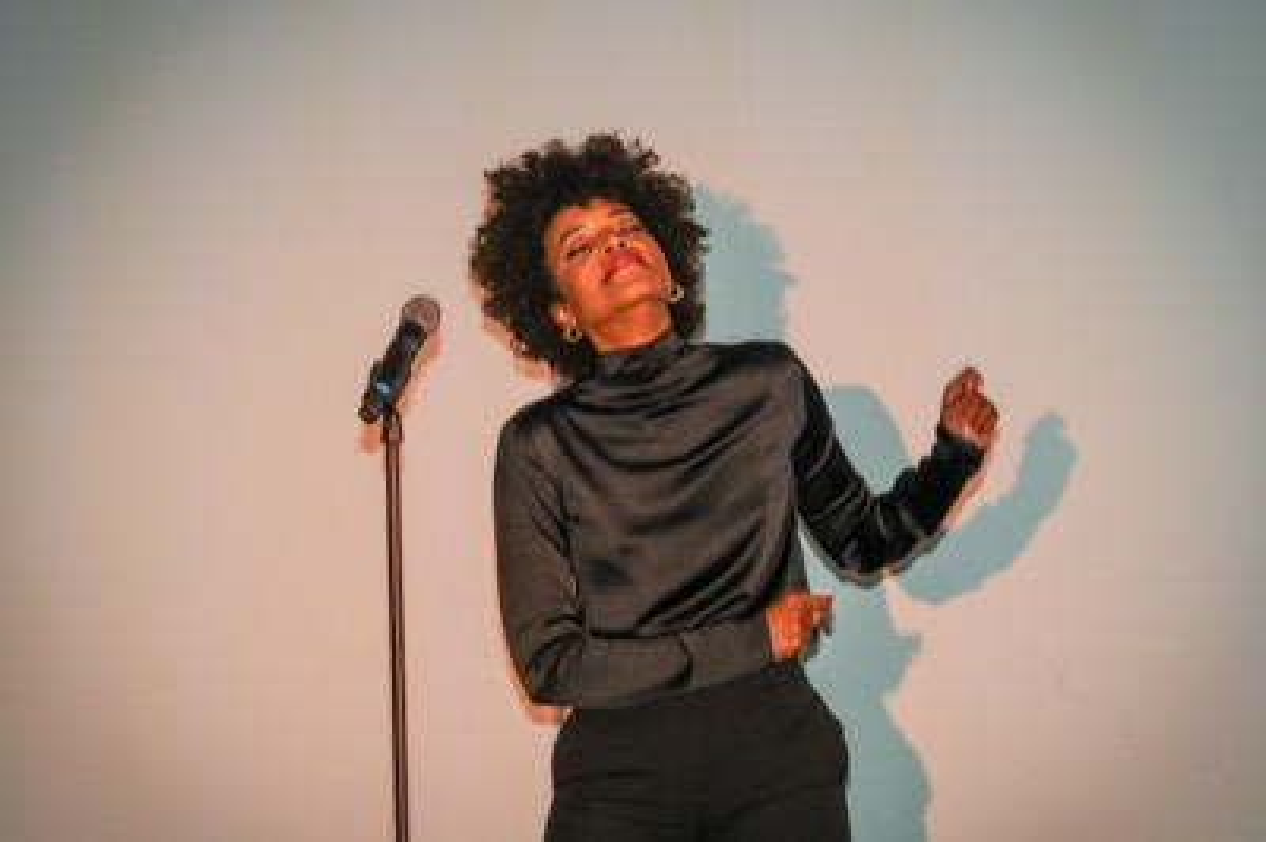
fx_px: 4216
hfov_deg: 17.1
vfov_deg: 11.4
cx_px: 633
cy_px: 421
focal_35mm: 120
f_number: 5
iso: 800
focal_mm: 80
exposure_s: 1/60
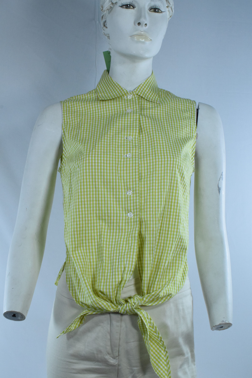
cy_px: 189
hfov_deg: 26.5
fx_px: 535
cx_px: 126
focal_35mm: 51
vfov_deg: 38.9
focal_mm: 34
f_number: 16
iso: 3200
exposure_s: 1/250
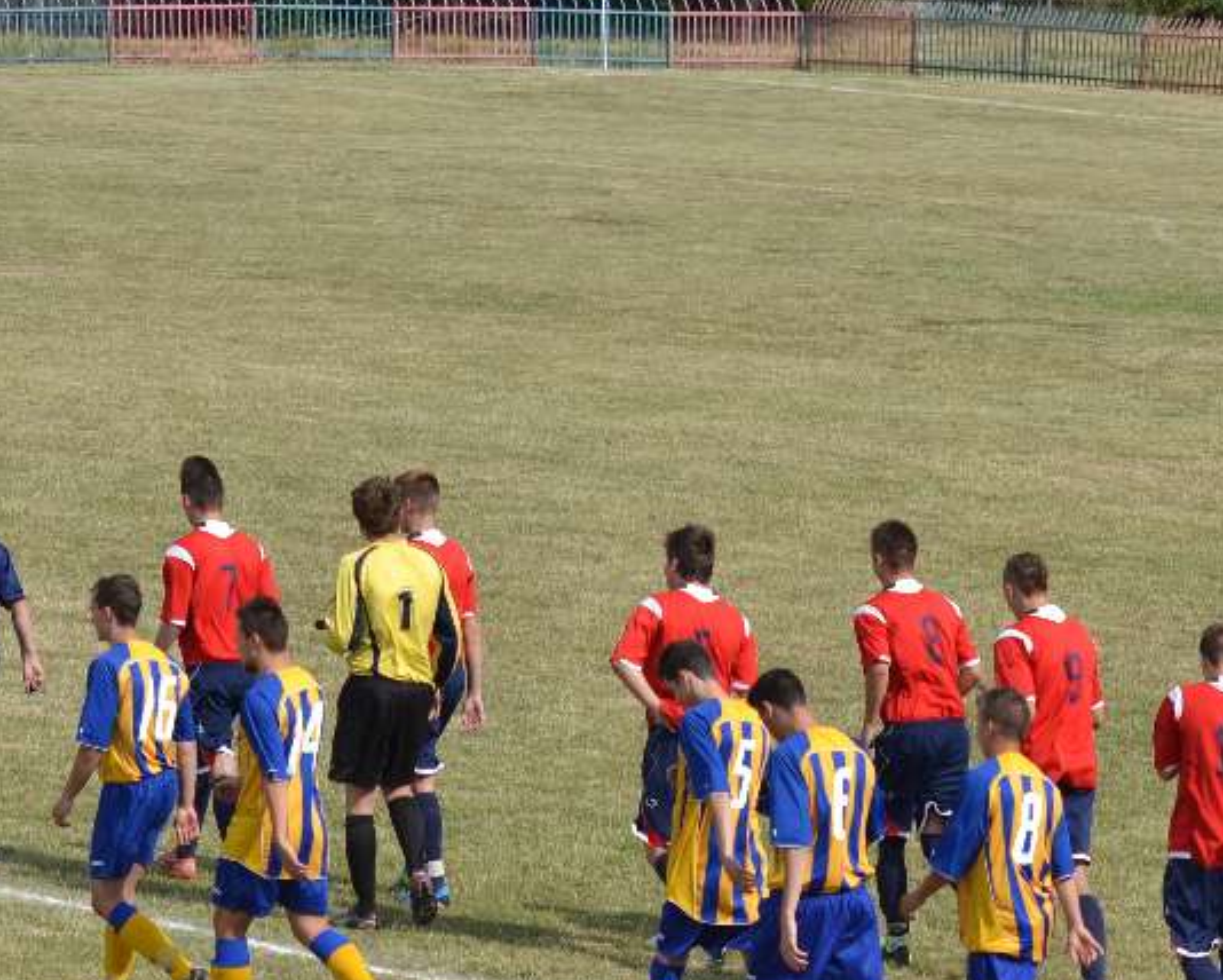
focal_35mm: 236
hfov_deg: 8.2
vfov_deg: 6.6
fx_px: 8549
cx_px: 868
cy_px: 521
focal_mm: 70
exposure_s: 1/3200
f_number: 3.2
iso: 200
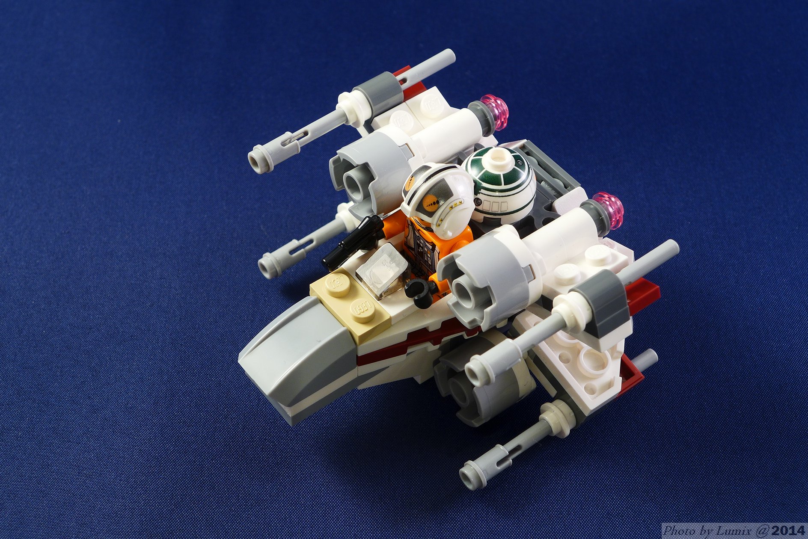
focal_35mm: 70
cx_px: 404
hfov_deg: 28.8
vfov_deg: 19.5
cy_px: 270
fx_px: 1572
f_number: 4
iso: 80
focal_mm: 13.7
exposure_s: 1/2.5
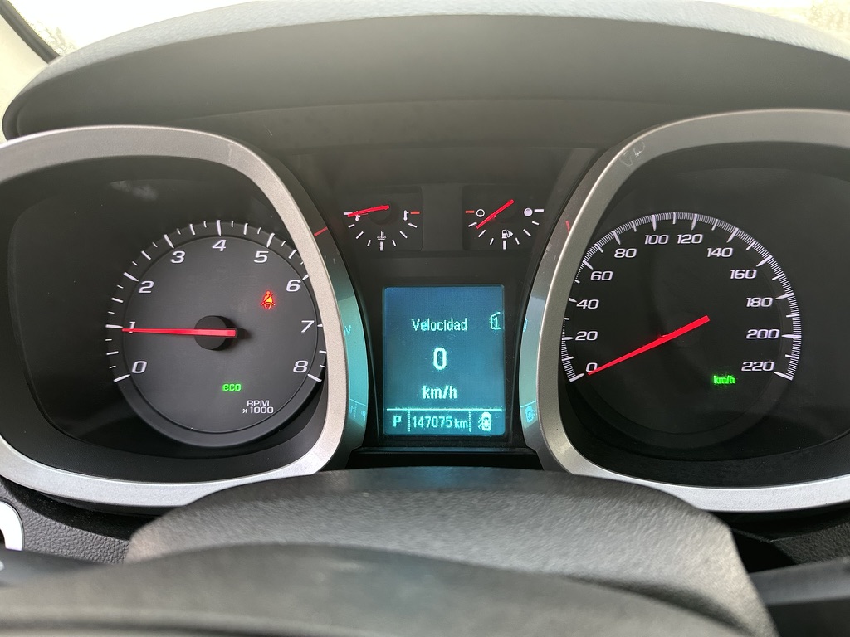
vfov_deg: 56.8
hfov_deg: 71.6
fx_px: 589
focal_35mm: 24
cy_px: 318
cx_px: 425
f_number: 1.78
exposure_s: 1/60
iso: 320
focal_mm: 6.86
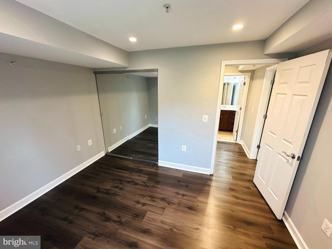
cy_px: 124
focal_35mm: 14
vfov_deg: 85.7
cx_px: 166
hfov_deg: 102.1
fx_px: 134
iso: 200
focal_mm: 2.22
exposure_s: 1/60
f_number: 2.2
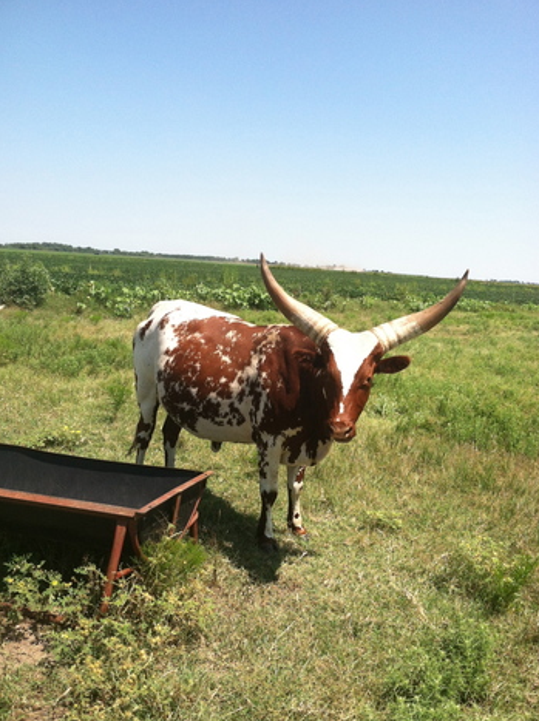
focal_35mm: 36
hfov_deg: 39.6
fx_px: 749
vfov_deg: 51.4
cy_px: 366
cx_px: 271
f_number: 2.8
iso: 80
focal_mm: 3.85
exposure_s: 1/1071
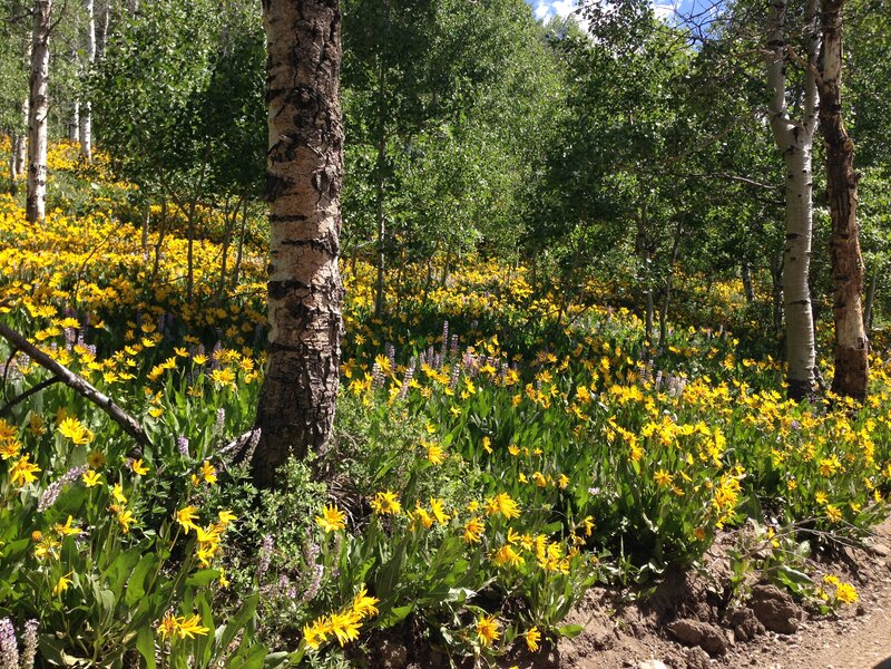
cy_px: 334
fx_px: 849
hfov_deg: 55.4
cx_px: 446
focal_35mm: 33
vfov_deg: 42.9
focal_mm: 4.13
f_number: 2.4
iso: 50
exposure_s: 1/753
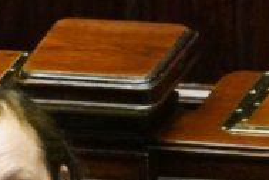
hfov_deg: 0.8
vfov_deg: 0.6
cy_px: 350
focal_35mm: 2436
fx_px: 18201
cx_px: 70
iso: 16000
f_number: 5.6
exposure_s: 1/160
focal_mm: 400
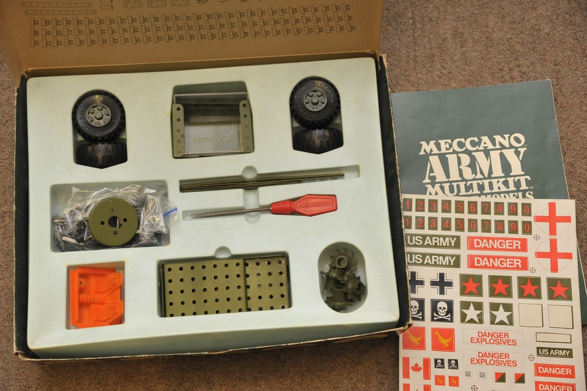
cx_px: 294
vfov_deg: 20.9
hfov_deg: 31.0
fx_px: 1059
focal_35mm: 65
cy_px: 196
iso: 2000
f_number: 6.3
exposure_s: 1/125
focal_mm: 65
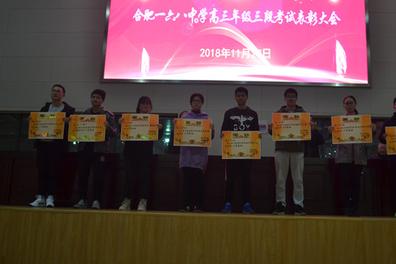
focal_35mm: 38
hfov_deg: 50.5
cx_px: 227
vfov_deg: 35.0
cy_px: 113
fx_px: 418
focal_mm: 22
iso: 400
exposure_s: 1/60
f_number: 3.8
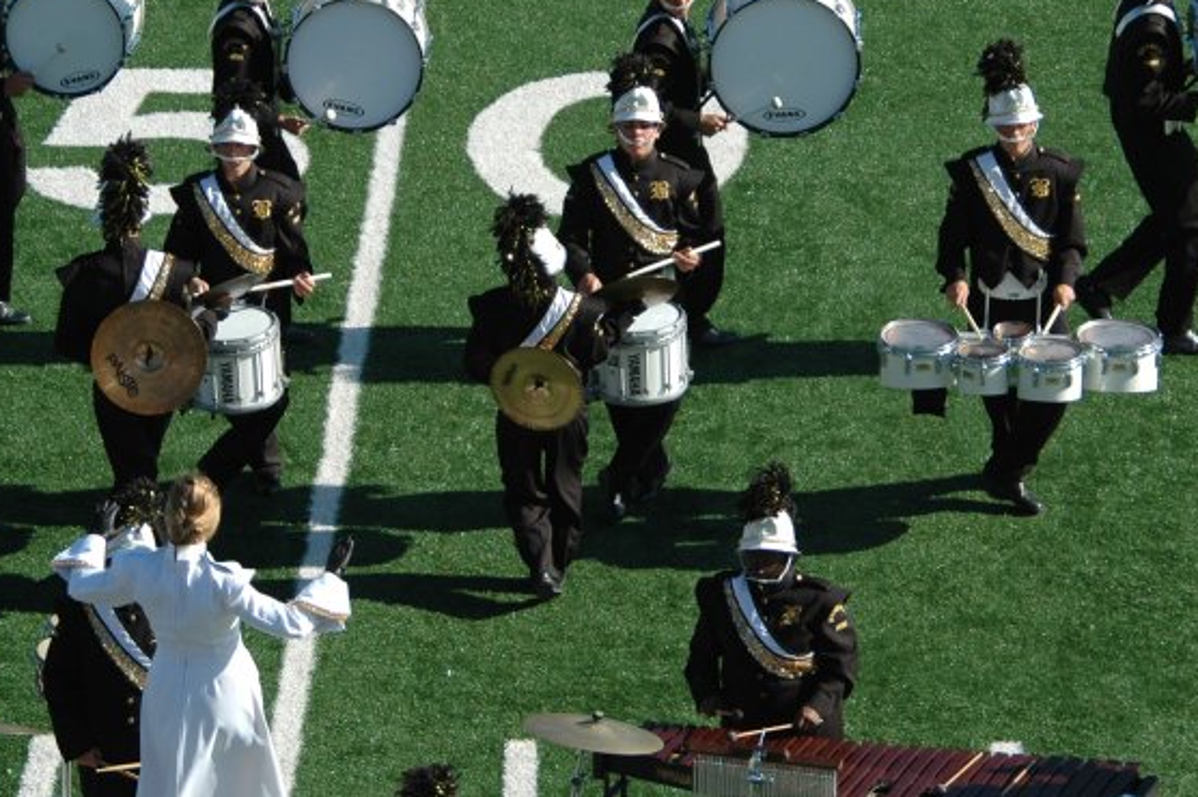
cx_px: 657
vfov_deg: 4.5
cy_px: 237
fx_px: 10044
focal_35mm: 302
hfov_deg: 6.8
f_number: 5.6
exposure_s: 1/500
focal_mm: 140
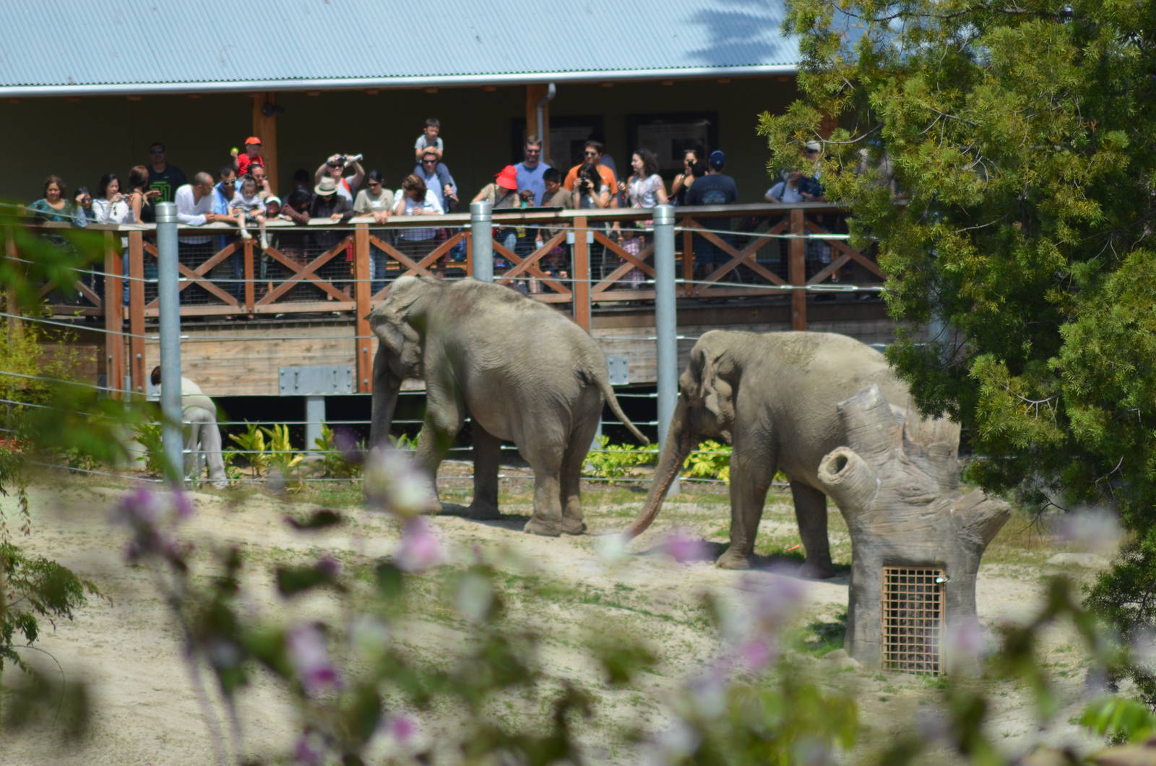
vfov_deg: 3.0
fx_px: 14421
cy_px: 383
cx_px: 578
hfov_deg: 4.6
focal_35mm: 450
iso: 400
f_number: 5.6
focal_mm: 300
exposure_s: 1/2000
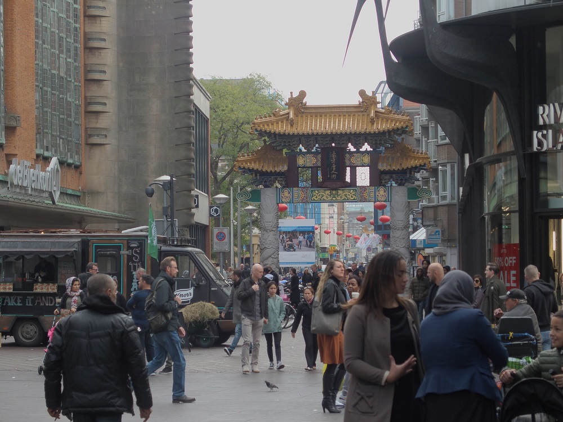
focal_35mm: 112
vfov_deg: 13.2
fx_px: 1822
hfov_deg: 17.6
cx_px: 282
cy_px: 211
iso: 100
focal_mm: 24
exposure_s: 1/320
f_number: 3.5
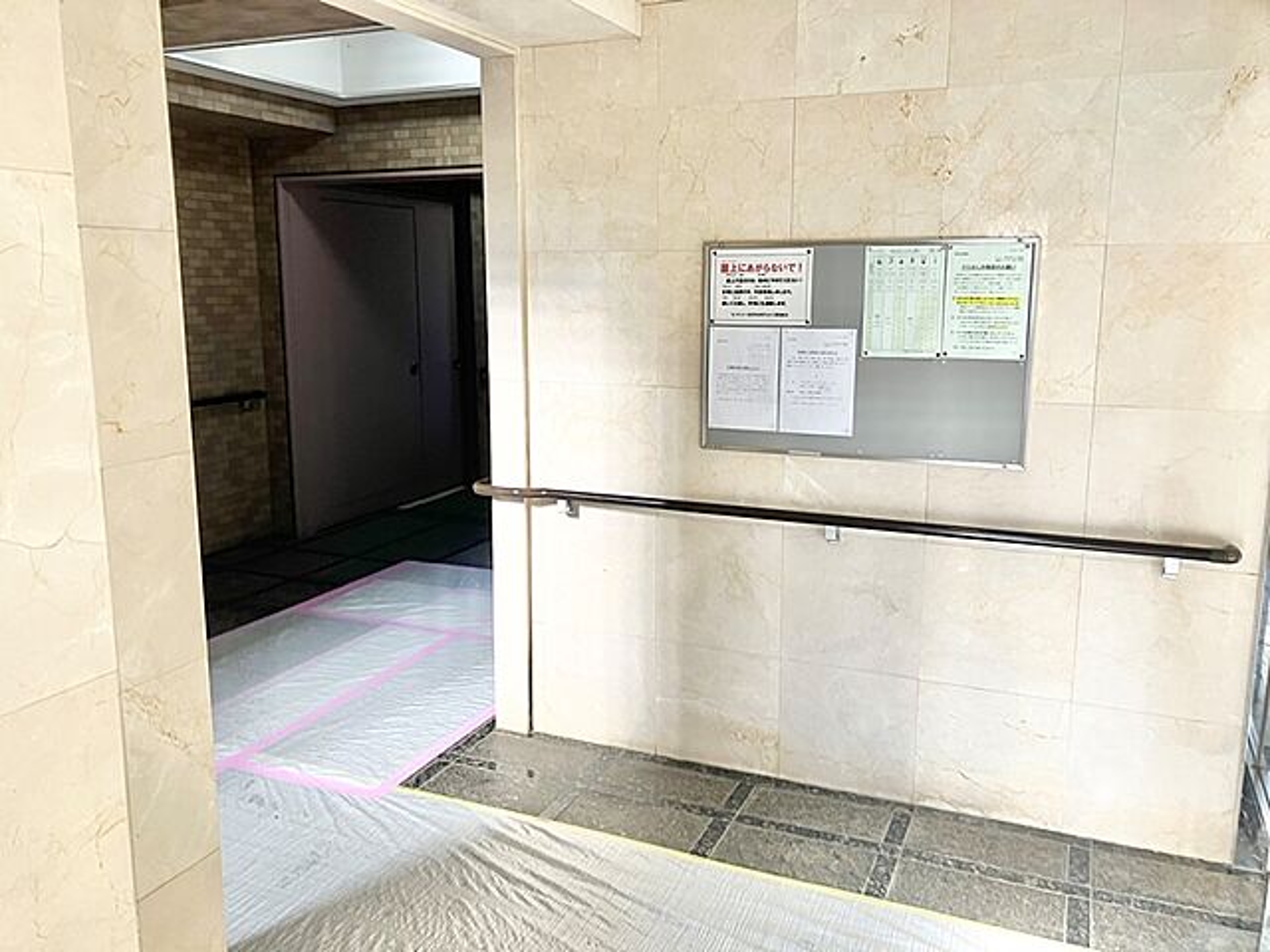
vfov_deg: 49.7
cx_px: 635
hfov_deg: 63.4
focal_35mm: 28
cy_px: 476
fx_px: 1027
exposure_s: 1/50
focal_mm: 3.99
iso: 40
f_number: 1.8
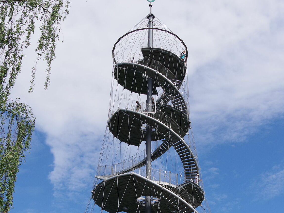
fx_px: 443
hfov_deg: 35.5
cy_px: 166
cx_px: 158
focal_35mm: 54
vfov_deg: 26.6
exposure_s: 1/500
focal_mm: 18
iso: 200
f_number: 8
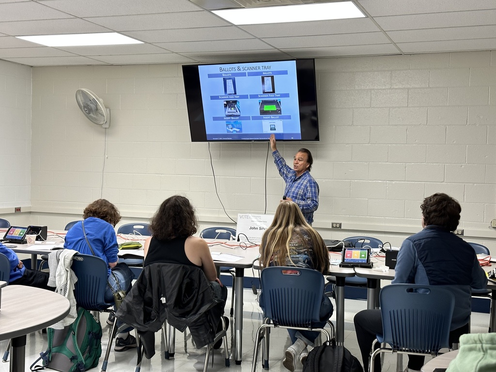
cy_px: 186
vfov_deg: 30.3
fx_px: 688
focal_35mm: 48
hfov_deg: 39.7
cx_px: 248
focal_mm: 6.86
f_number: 1.78
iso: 80
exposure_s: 1/62
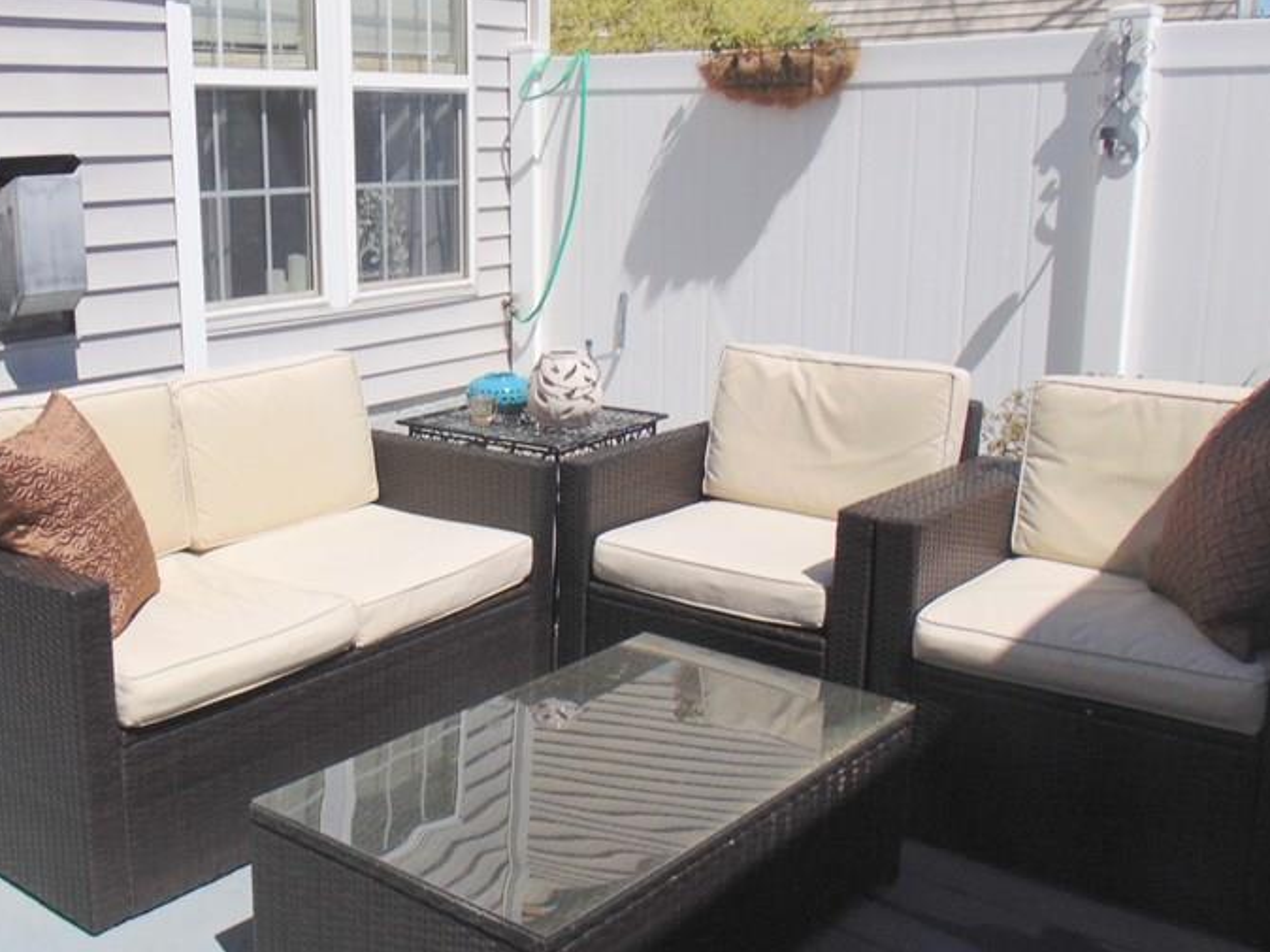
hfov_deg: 47.5
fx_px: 1394
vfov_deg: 37.7
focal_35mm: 38
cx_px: 349
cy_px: 471
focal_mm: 4.5
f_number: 7.7
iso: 80
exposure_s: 1/400
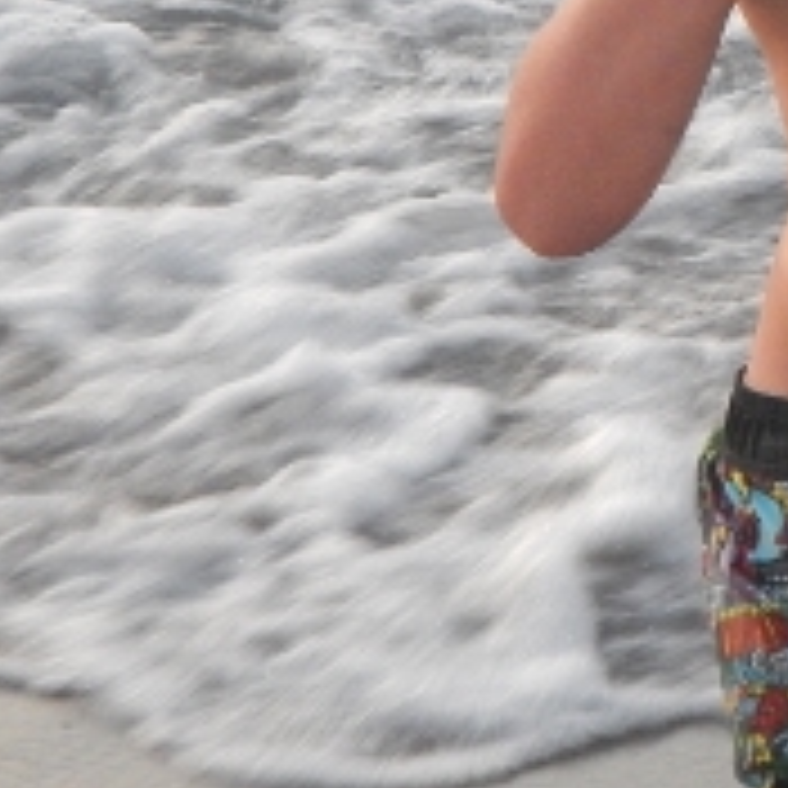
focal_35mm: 330
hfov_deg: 5.3
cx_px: 1018
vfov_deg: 5.3
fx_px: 8499
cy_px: 0
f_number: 4.6
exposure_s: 1/30
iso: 720
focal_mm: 19.6
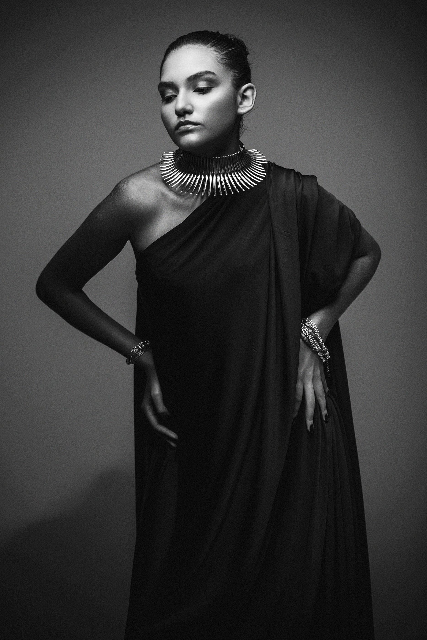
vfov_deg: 27.0
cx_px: 214
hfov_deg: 18.2
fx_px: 1334
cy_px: 320
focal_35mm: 75
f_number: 3.2
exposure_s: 1/800
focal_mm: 75
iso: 200
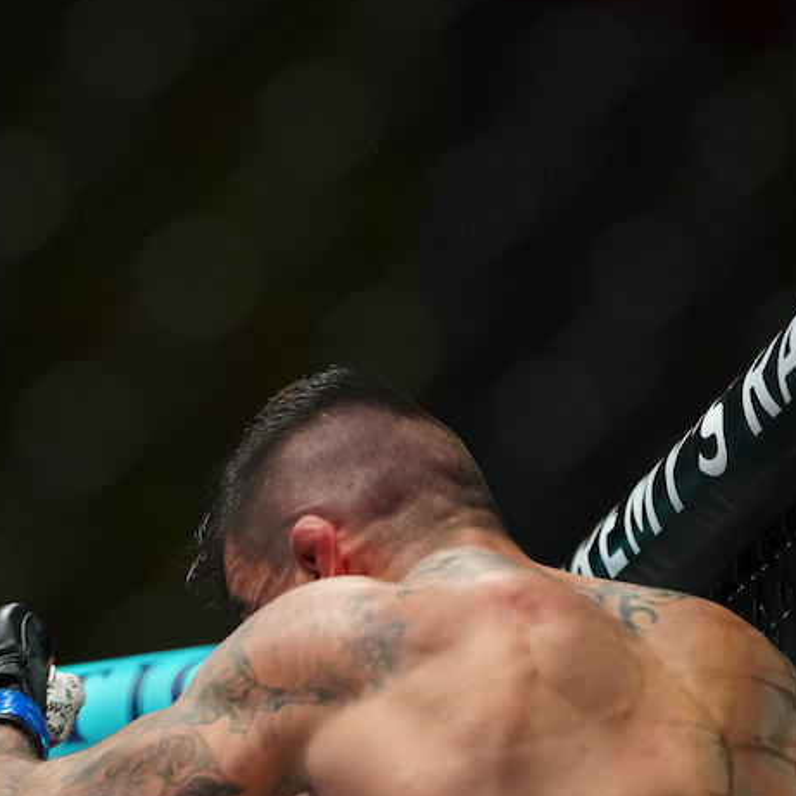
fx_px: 7076
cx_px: 185
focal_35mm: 272
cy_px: 623
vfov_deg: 6.4
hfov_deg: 6.4
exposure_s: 1/800
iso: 3200
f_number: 2.8
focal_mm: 123
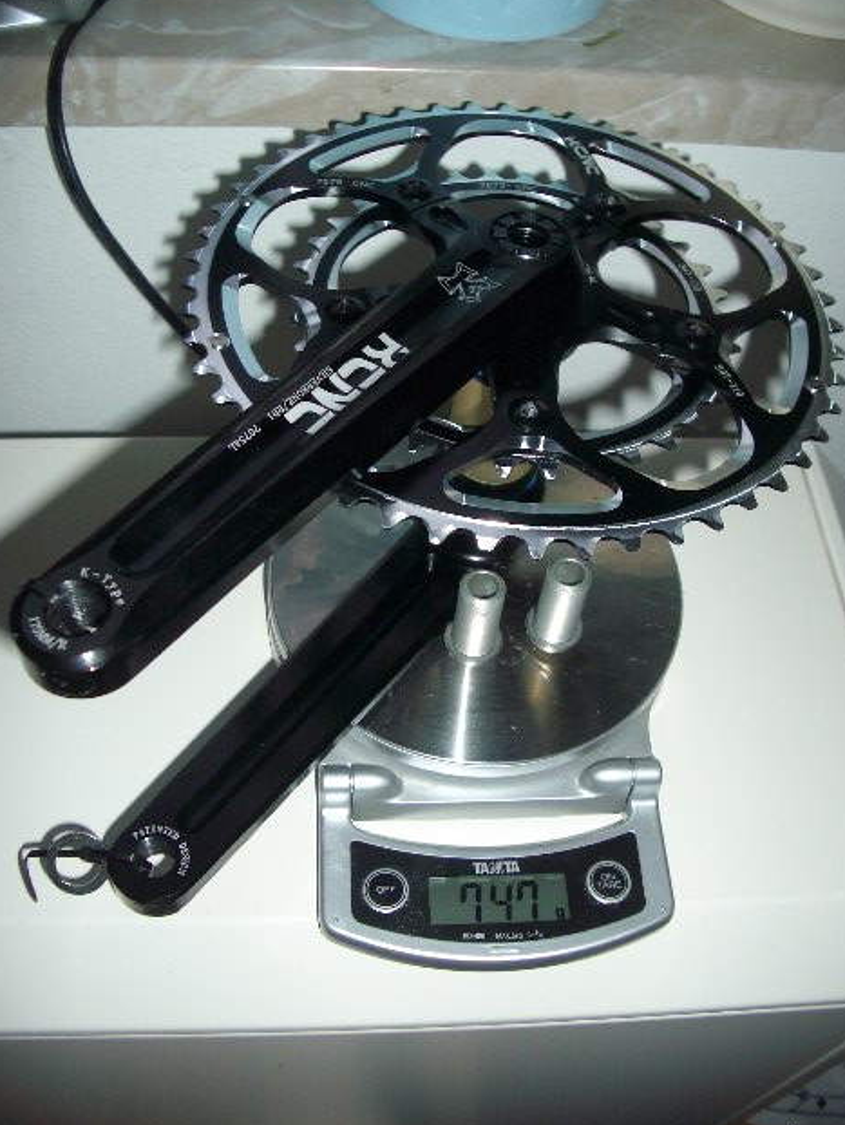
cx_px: 423
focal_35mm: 36
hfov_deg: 39.7
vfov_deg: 51.3
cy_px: 568
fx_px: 1171
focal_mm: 5.8
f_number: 2.6
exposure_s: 1/60
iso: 100
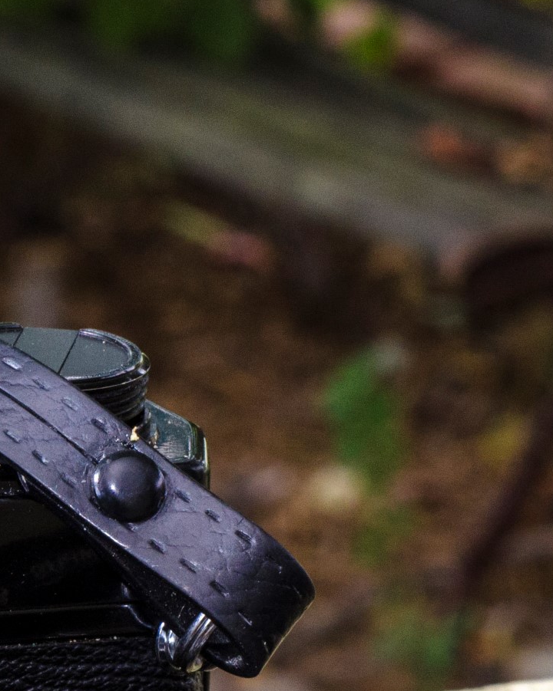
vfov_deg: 8.2
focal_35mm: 234
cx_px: -324
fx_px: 4790
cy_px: 684
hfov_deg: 6.5
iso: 400
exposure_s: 1/60
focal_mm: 50
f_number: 11
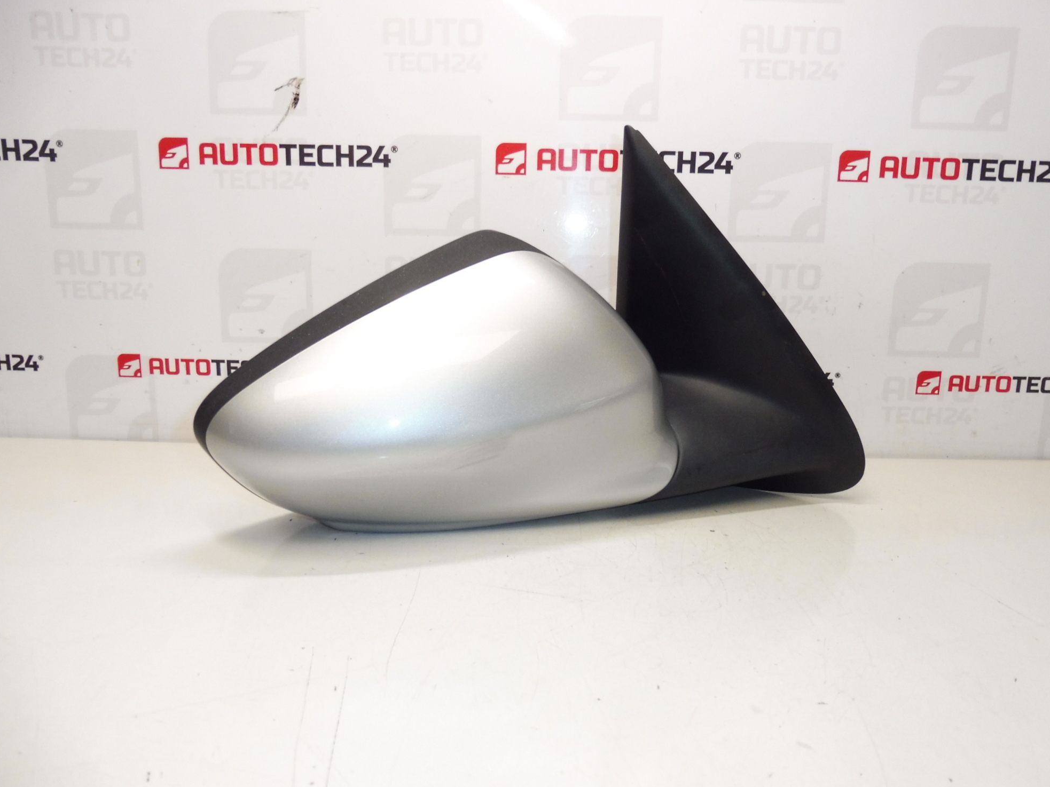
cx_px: 532
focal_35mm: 25
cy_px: 406
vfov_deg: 54.9
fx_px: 758
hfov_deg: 69.4
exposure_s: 1/80
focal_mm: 4.3
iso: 200
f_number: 3.5
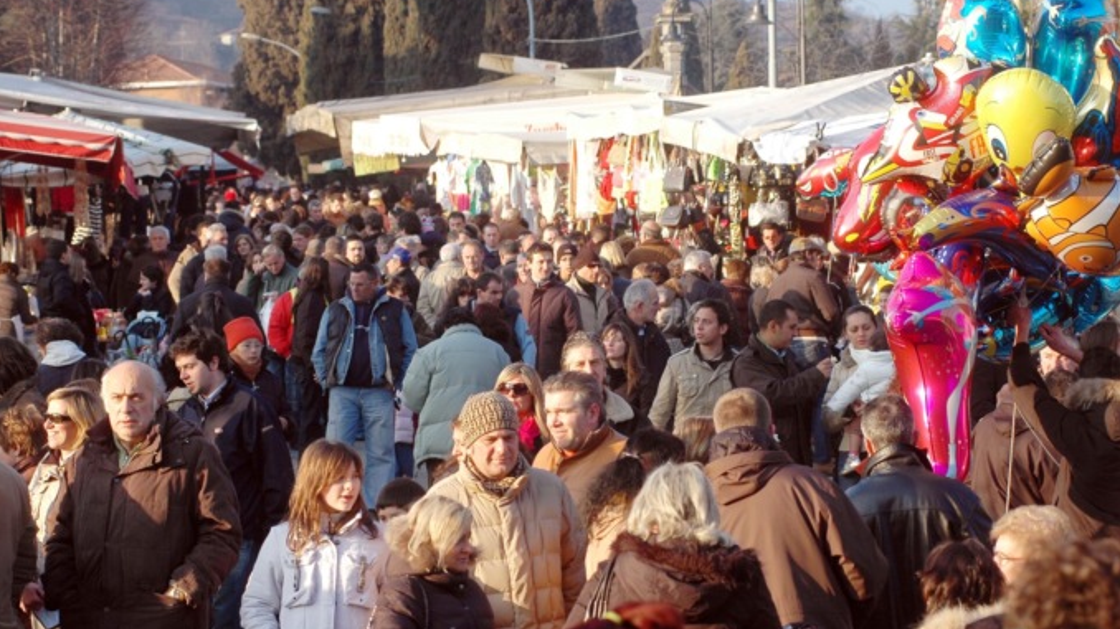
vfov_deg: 9.6
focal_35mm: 126
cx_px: 560
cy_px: 322
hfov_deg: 17.0
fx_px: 3741
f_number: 6.3
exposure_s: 1/160
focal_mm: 80
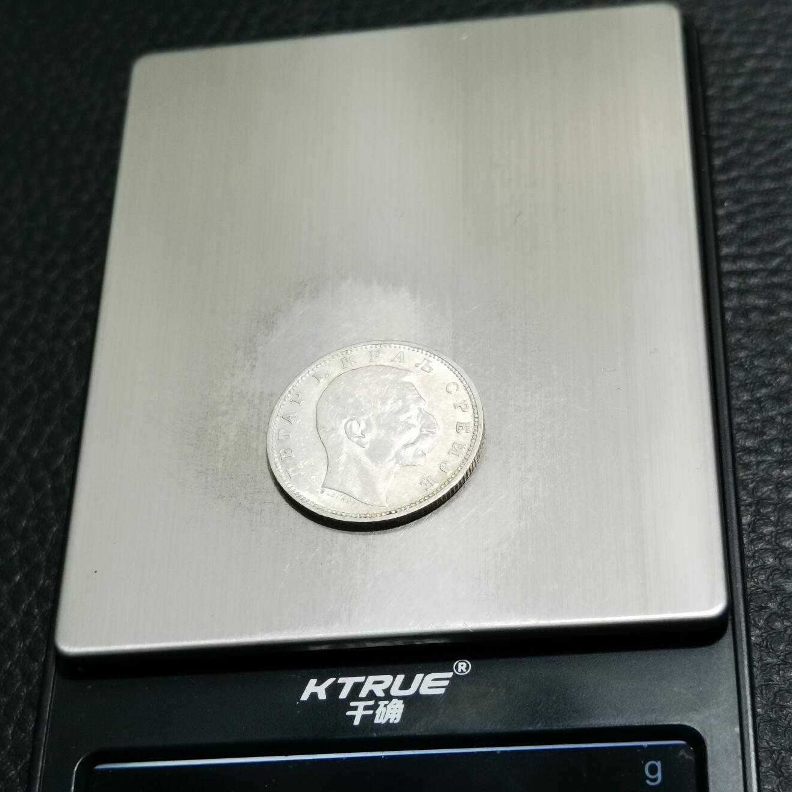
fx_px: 1786
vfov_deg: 25.0
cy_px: 436
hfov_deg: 25.0
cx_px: 401
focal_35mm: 69
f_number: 1.9
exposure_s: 1/100
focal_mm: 6.67
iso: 125
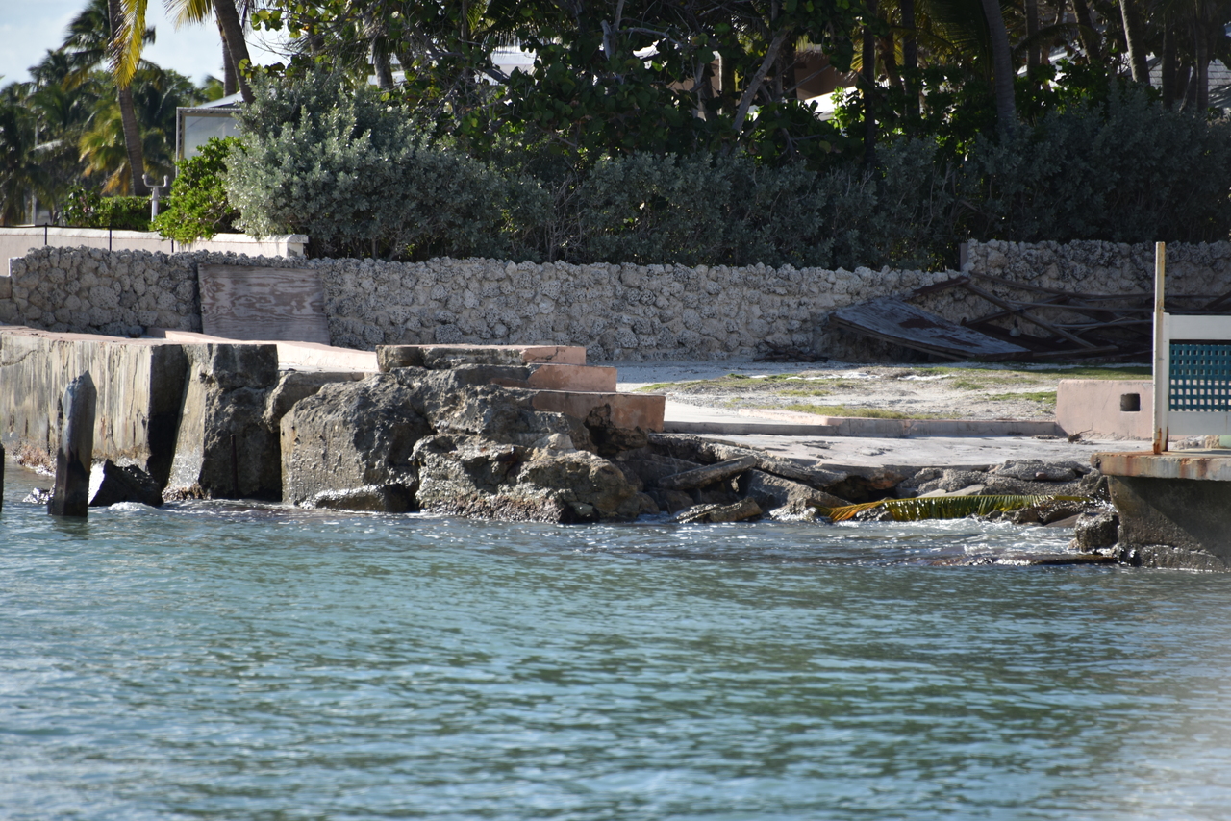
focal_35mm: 300
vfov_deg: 4.6
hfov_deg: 6.9
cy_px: 410
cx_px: 616
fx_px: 10260
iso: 180
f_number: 5.6
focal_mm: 300
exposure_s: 1/640
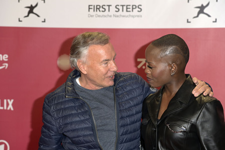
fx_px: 687
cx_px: 112
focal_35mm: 110
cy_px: 75
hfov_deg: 18.6
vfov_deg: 12.4
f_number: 5.6
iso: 400
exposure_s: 1/250
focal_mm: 110
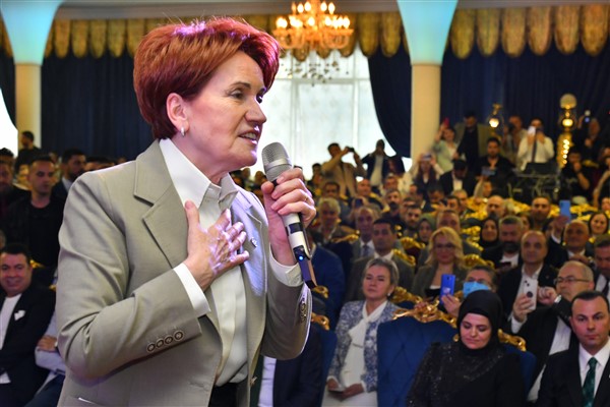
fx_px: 1118
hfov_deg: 30.5
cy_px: 204
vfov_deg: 20.6
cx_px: 305
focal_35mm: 66
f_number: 5.6
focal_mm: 44
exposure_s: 1/180
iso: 1600
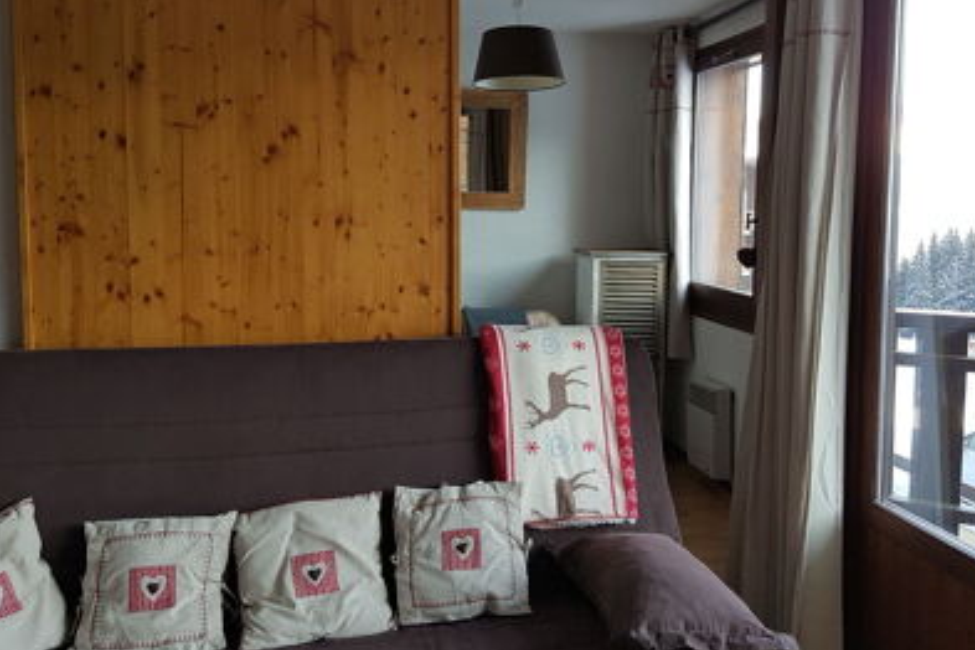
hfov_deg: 57.2
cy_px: 283
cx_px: 491
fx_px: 894
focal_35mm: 33
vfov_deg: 39.9
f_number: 1.7
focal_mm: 4.2
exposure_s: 1/50
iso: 50
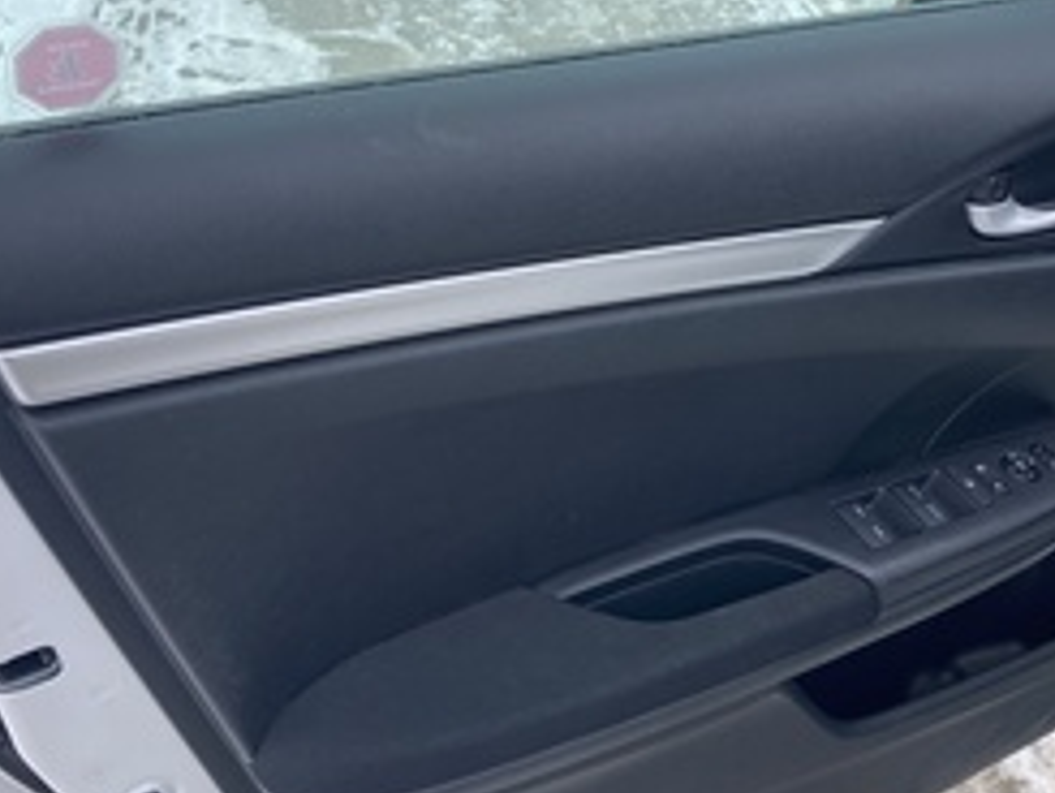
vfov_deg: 30.3
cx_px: 663
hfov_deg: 39.4
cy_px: 351
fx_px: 1464
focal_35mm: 48
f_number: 1.8
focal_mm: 3.99
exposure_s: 1/750
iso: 20
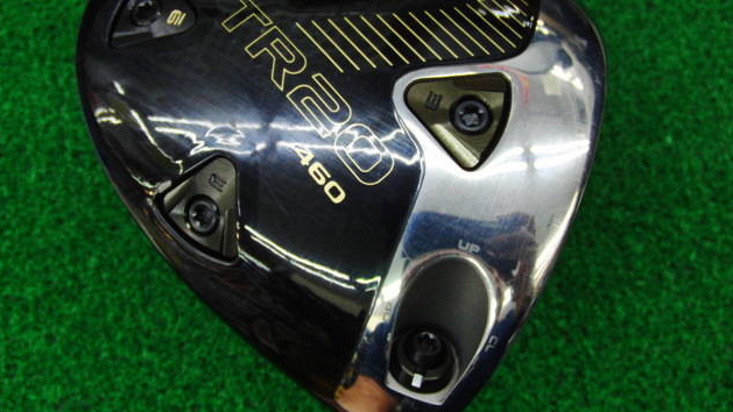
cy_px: 158
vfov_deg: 28.9
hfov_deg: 49.4
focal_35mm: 41
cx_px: 361
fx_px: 797
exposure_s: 1/60
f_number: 3.6
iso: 400
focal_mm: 6.42
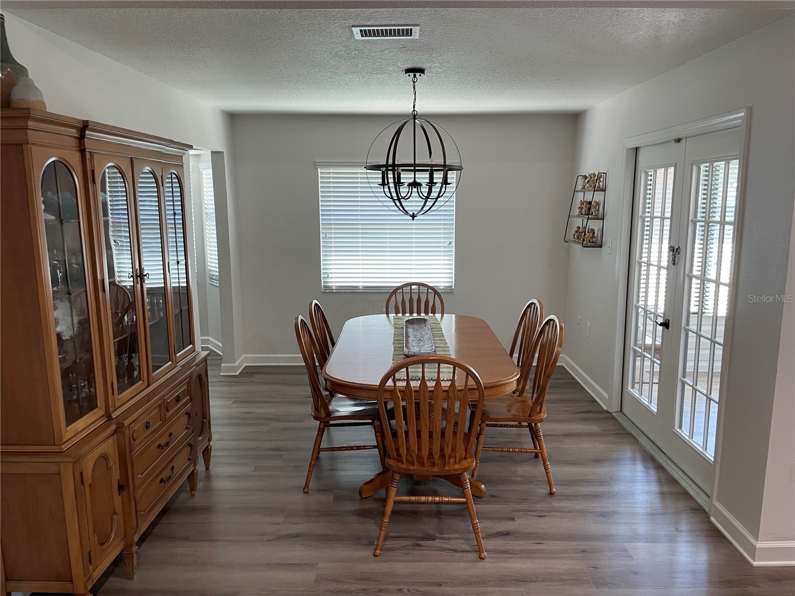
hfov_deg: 67.3
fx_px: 597
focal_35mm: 26
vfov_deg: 53.1
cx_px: 398
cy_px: 298
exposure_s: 1/60
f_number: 1.6
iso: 100
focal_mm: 4.2
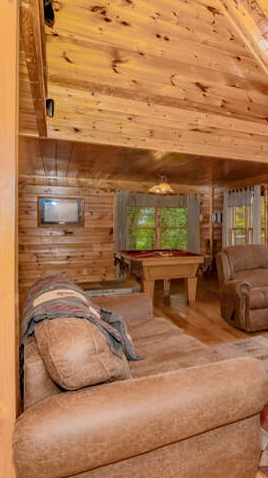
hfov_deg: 33.7
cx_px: 331
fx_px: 341
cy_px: 242
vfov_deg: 69.9
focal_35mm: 27
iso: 640
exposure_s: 1/200
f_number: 7.1
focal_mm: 16
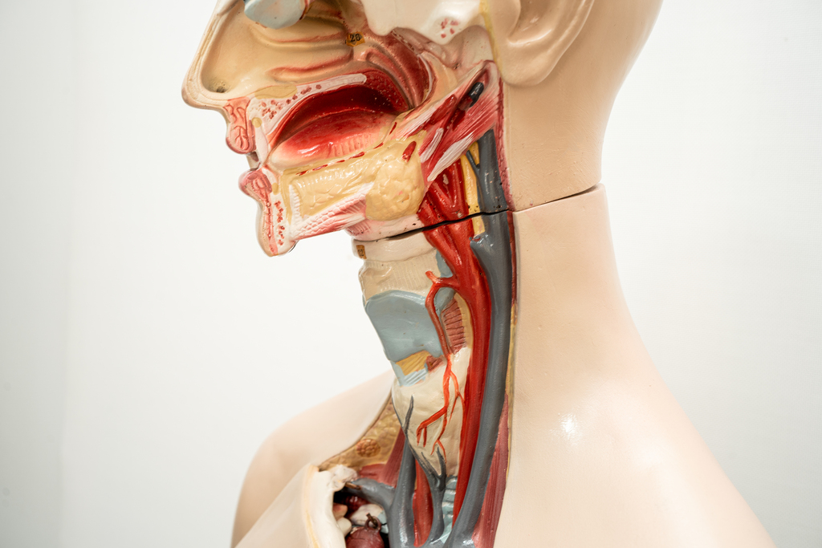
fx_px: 799
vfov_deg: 37.9
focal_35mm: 35
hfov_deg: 54.4
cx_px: 411
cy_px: 274
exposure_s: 1/8
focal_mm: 35
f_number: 8
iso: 250
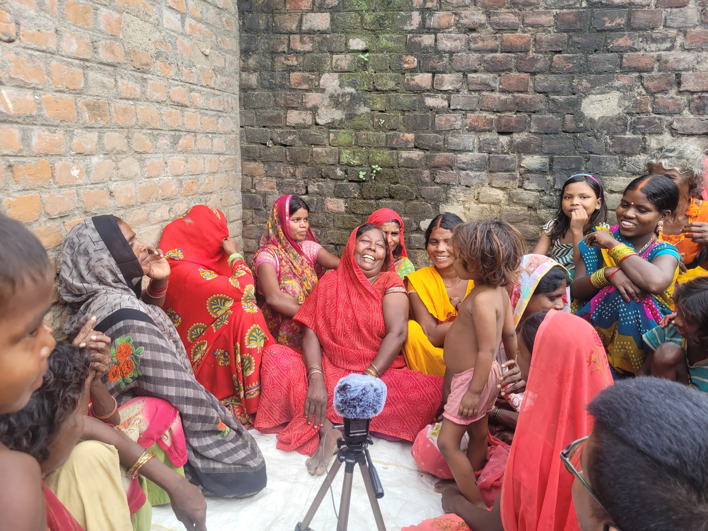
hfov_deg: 67.3
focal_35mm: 26
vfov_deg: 53.1
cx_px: 354
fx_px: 532
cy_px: 266
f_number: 1.8
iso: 40
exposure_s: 1/193
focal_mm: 5.4
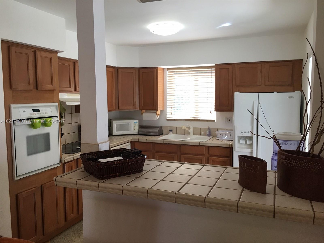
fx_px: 271
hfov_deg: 61.7
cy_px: 122
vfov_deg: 48.2
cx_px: 162
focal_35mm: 29
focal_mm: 4.15
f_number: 2.2
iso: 40
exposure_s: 1/30
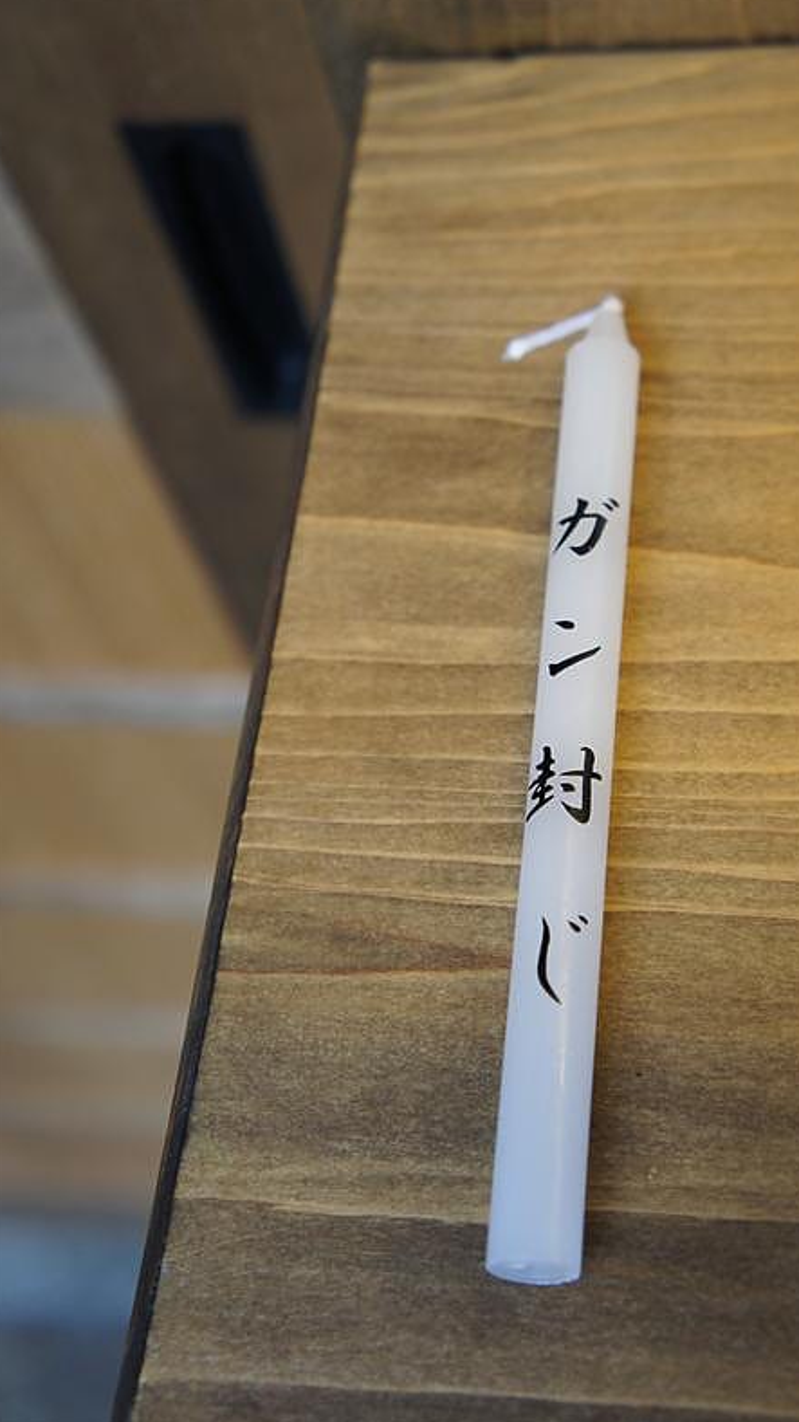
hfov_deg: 23.5
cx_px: 467
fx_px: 1922
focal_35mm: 51
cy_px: 709
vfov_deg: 40.6
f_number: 4.5
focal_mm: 32
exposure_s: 1/50
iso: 400
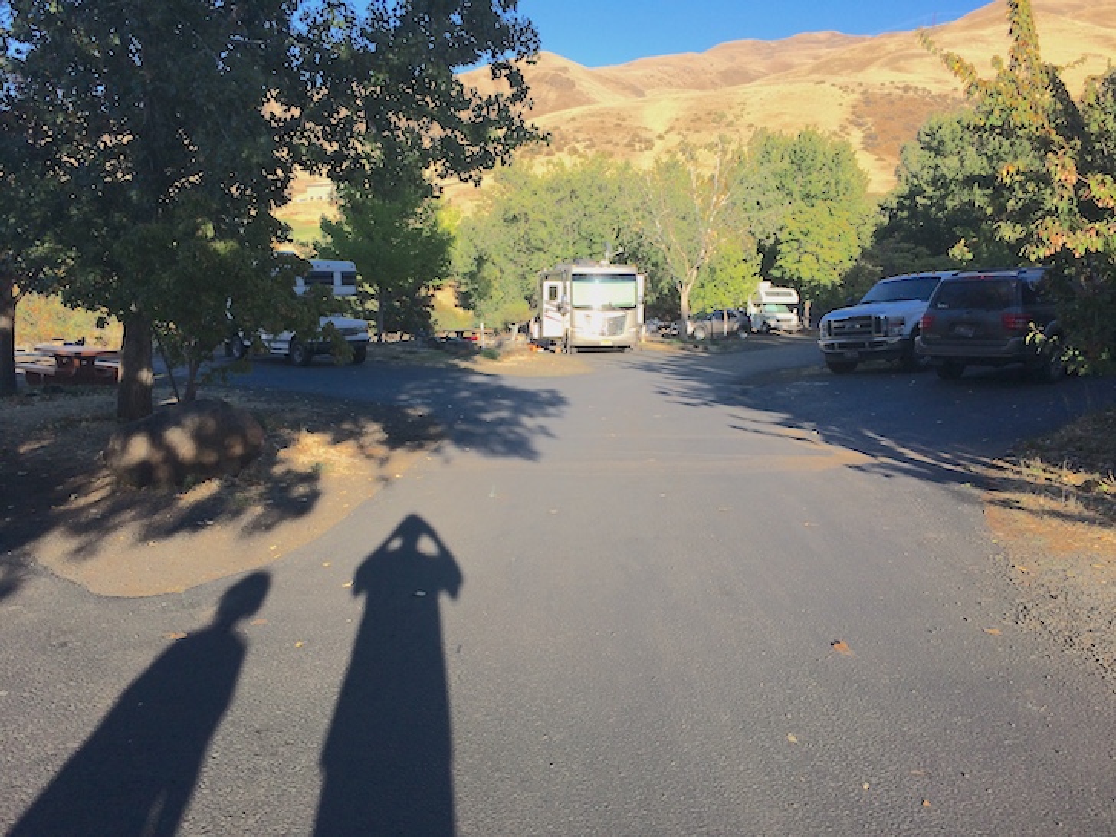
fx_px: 935
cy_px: 418
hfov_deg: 61.7
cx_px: 558
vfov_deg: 48.2
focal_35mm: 29
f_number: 2.2
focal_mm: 4.15
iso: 32
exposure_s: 1/892
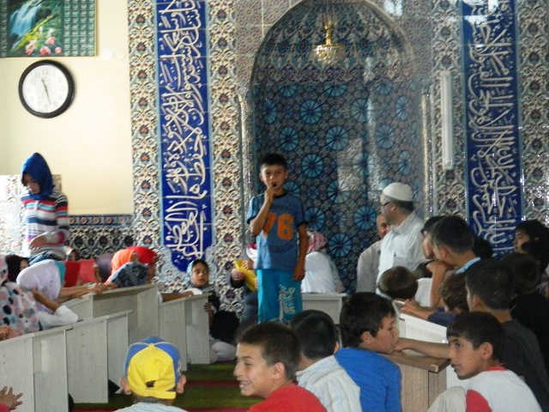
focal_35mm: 103
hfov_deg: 19.1
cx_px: 274
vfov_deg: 14.4
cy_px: 206
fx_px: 1634
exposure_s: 1/60
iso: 800
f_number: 4.5
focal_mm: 18.6
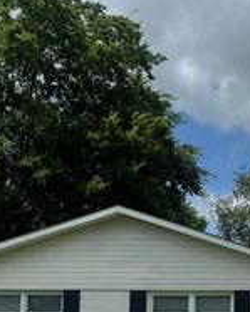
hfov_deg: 22.3
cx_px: 304
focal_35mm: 63
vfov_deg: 28.6
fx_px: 582
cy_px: 294
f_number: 1.78
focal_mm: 6.76
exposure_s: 1/9009
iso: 80
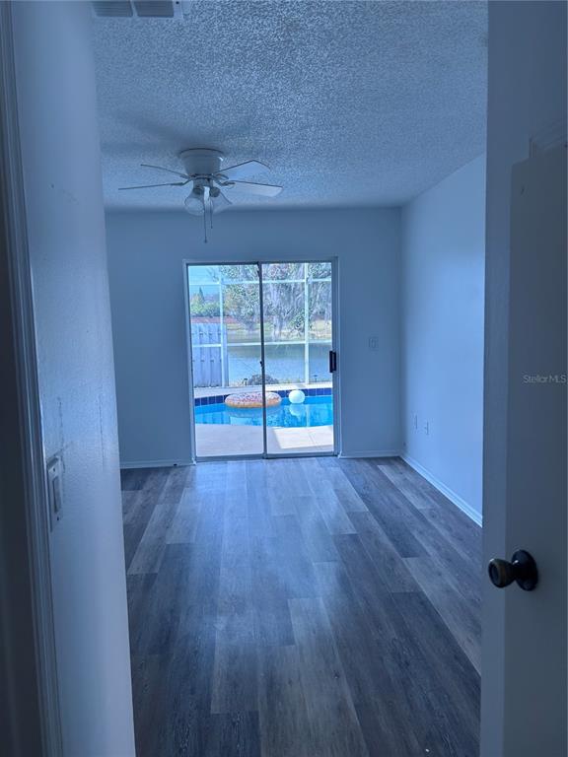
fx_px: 569
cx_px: 284
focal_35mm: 26
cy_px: 378
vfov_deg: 67.3
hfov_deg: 53.1
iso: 50
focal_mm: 5.7
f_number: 1.5
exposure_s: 1/431
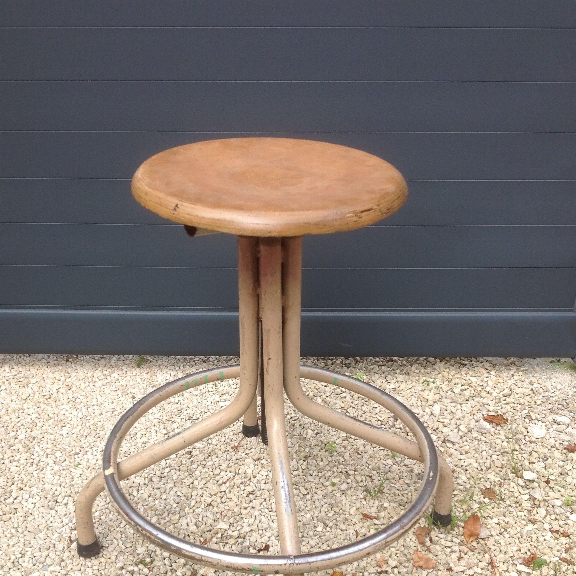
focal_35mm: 42
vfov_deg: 39.6
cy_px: 384
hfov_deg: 40.0
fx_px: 791
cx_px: 289
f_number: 2.4
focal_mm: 4.28
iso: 50
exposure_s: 1/329
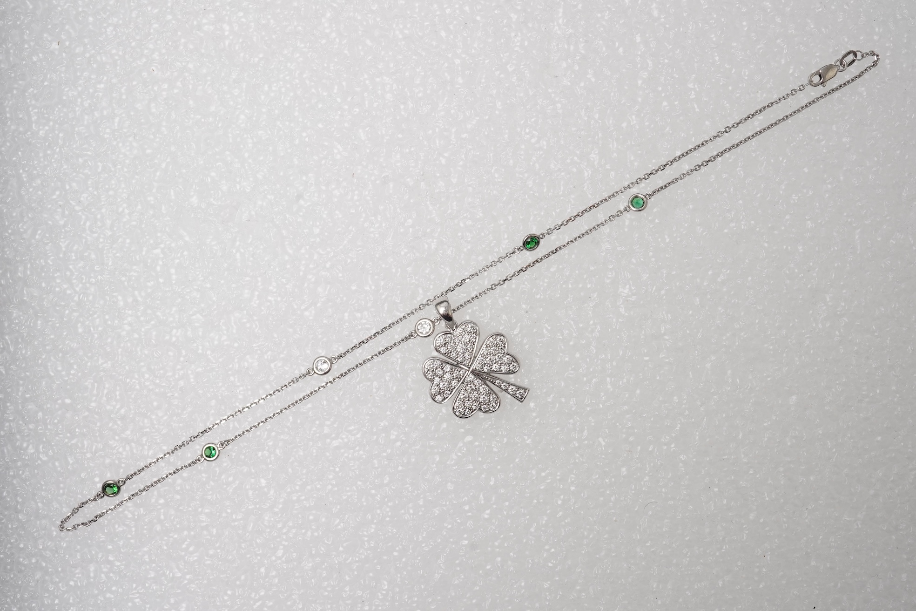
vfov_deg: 29.9
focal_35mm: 45
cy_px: 306
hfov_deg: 43.6
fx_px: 1145
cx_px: 458
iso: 400
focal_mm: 30
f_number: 22
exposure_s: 1/125
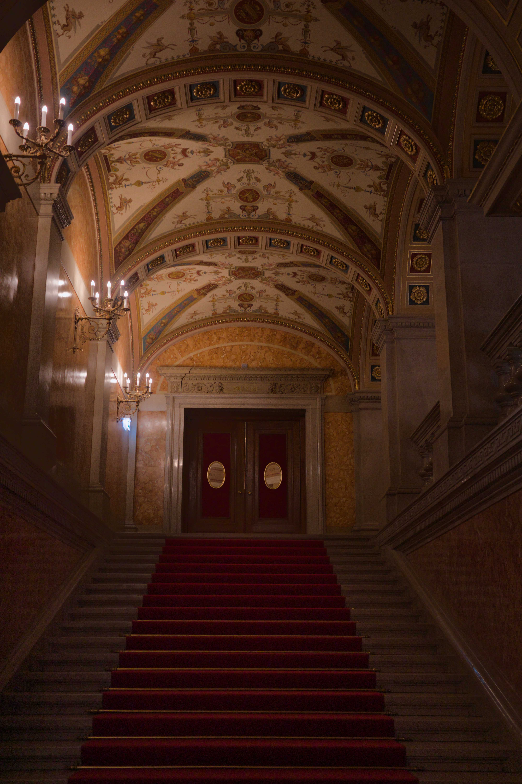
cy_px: 392
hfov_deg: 33.4
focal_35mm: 40
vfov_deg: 48.5
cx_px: 261
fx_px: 870
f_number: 2.8
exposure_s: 1/80
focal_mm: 26
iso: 1250
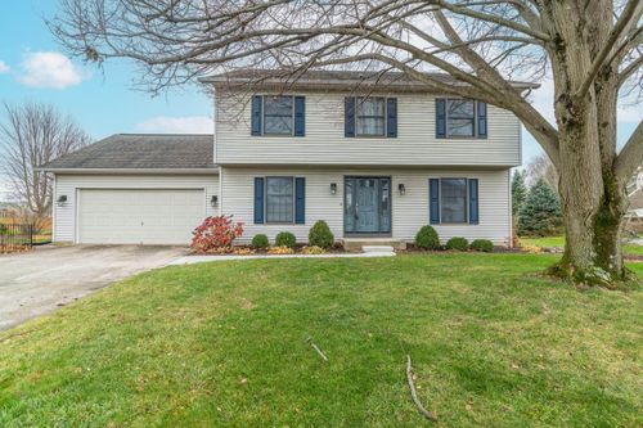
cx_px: 322
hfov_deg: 96.8
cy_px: 214
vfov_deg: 73.7
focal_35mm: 16
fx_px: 286
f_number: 8
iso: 500
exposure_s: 1/100
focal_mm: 16
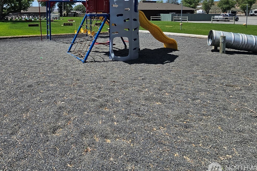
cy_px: 23
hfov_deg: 73.4
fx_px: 157
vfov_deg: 51.8
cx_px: 66
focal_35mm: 22
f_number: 2.2
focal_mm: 2.2
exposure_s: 1/3238
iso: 50
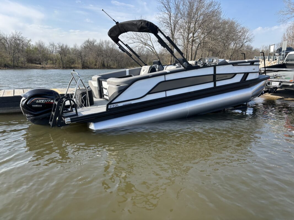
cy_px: 110
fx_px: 221
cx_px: 147
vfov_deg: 53.1
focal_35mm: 26
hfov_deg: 67.3
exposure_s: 1/1543
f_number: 1.6
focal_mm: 5.96
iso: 50
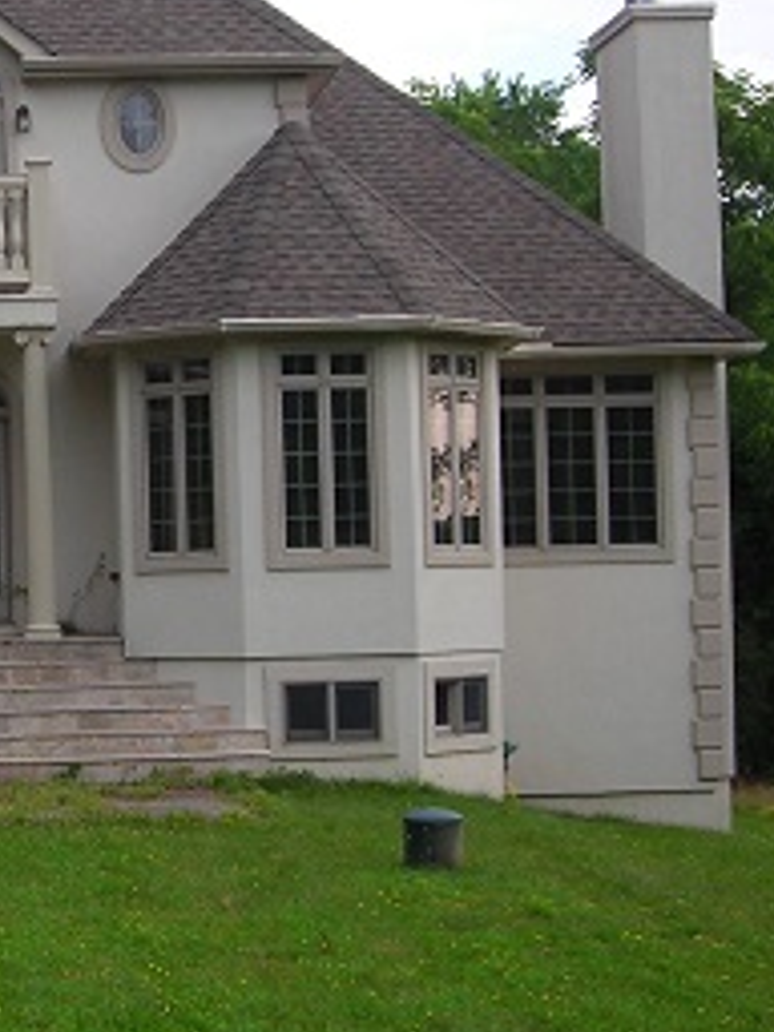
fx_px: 2832
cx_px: -93
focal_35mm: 95
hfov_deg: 15.1
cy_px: 439
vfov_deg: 20.6
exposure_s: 1/164
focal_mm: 6.3
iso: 50
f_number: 3.2
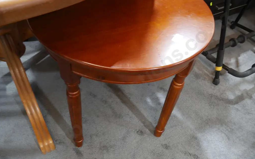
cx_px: 127
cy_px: 93
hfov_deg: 62.9
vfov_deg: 41.7
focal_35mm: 30
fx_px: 208
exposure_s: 1/60
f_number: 3.5
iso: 1600
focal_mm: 14
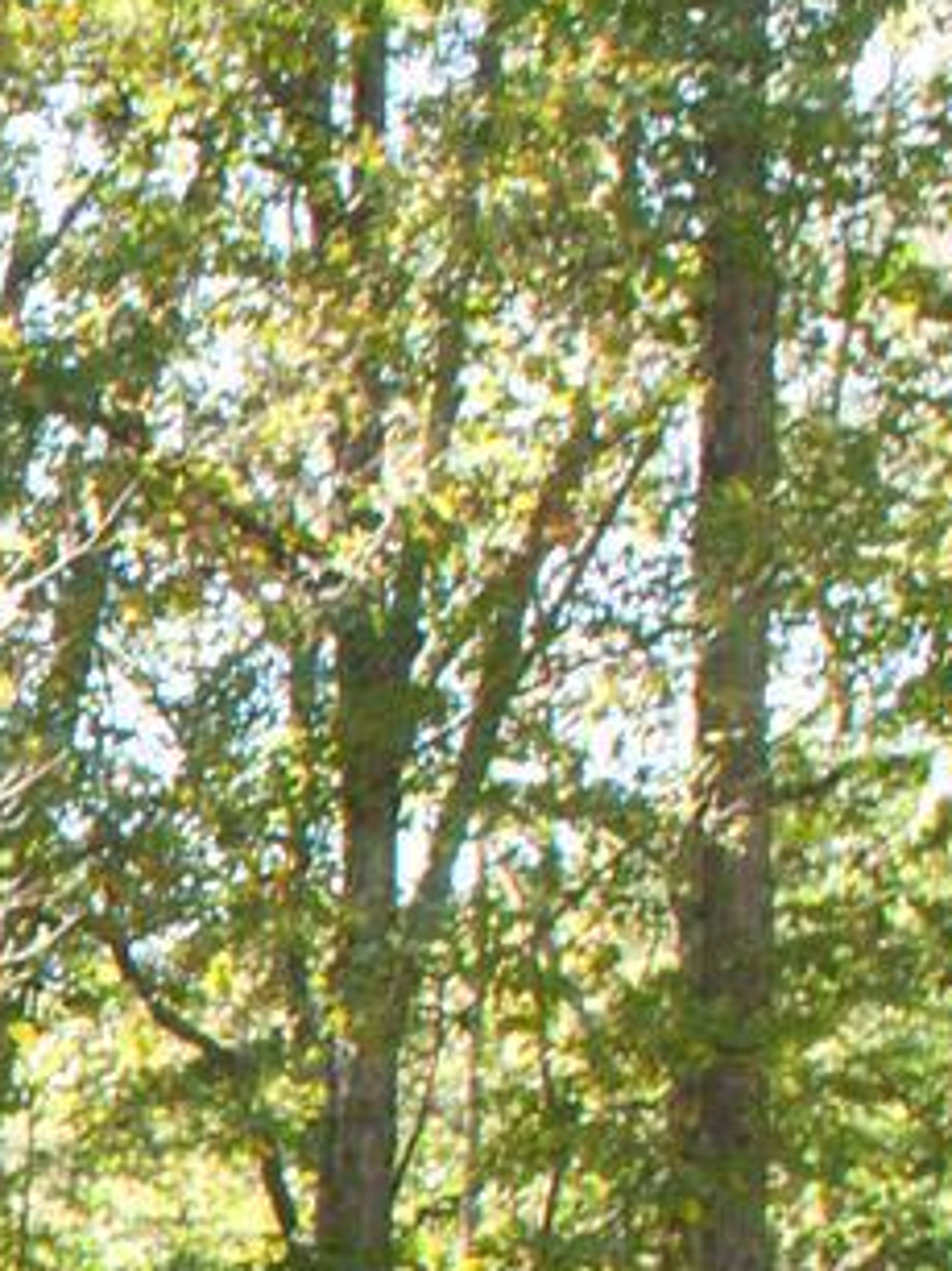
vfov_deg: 11.9
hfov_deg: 7.3
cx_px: -2761
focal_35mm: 154
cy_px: 2203
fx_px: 5651
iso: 1000
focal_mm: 24
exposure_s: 1/50
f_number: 13
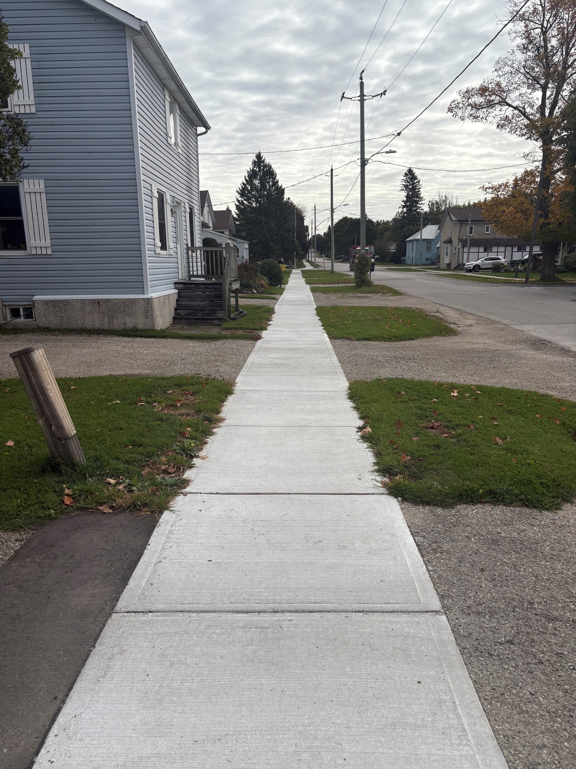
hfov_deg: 53.1
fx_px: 577
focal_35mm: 26
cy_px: 384
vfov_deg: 67.3
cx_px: 288
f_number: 1.6
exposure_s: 1/5814
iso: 50
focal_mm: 5.96
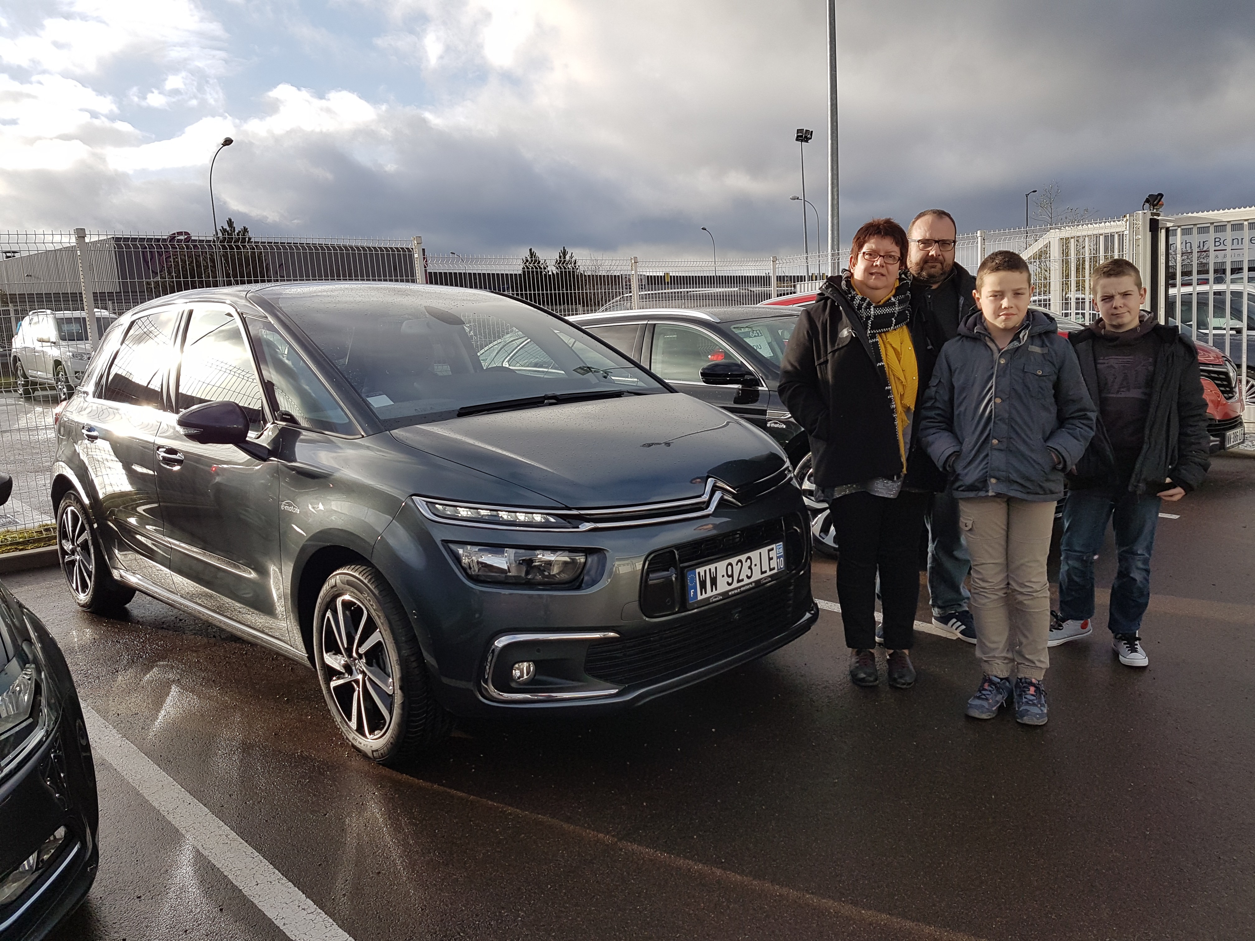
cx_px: 628
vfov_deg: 53.1
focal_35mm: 26
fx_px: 943
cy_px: 470
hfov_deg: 67.3
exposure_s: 1/1352
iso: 40
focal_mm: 4.2
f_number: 1.7
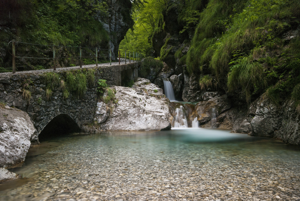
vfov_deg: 43.7
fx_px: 250
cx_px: 150
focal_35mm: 30
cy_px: 100
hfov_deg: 61.9
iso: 320
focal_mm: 20
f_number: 16
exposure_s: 30
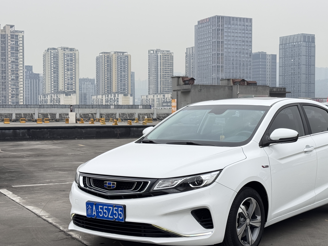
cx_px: 205
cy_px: 123
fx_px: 587
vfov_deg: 23.6
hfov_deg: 31.1
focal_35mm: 62
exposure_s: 1/2179
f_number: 1.78
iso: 64
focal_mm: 6.76
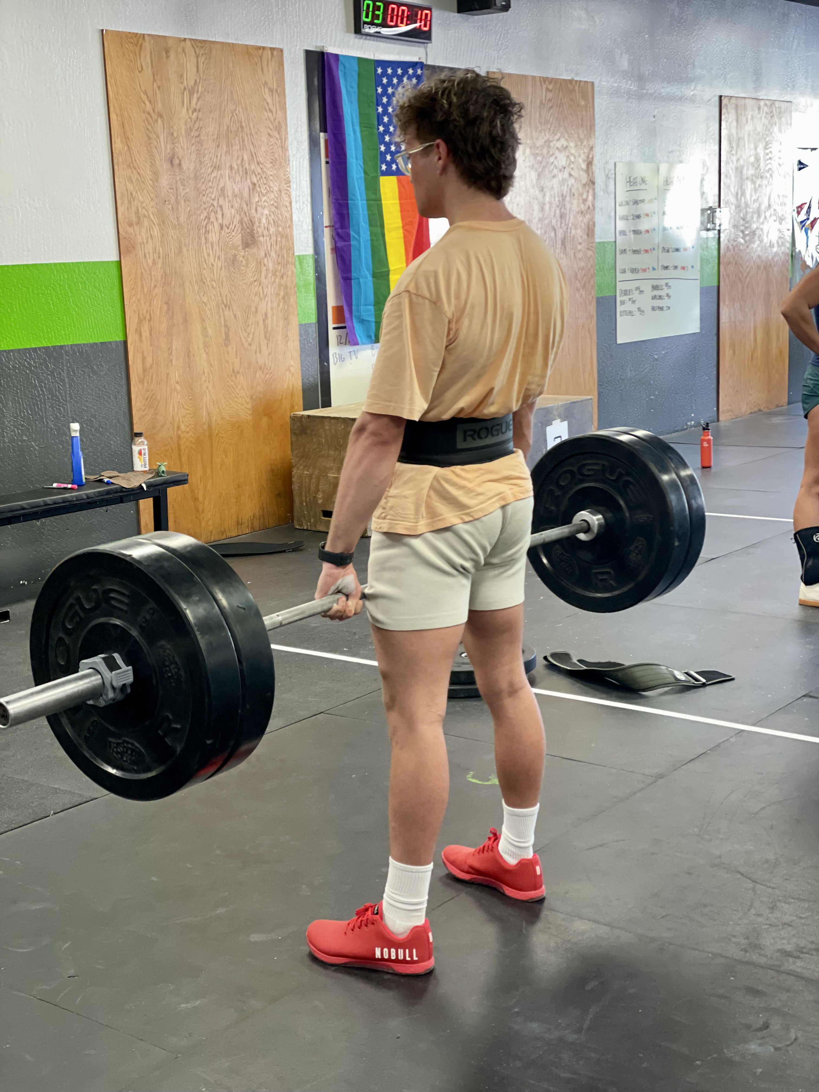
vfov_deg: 36.8
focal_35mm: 52
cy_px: 546
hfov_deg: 28.0
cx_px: 410
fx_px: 1640
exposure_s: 1/40
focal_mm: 6
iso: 200
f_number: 2
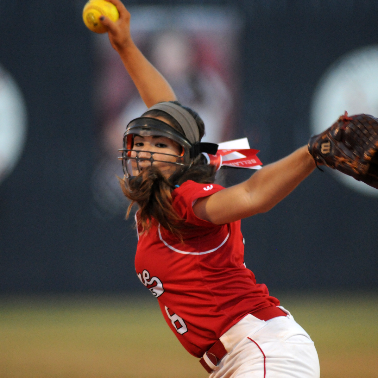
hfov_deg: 3.0
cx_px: 177
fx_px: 7116
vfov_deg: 3.0
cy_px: 189
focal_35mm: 576
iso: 1250
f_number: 2.8
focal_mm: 300
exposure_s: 1/640
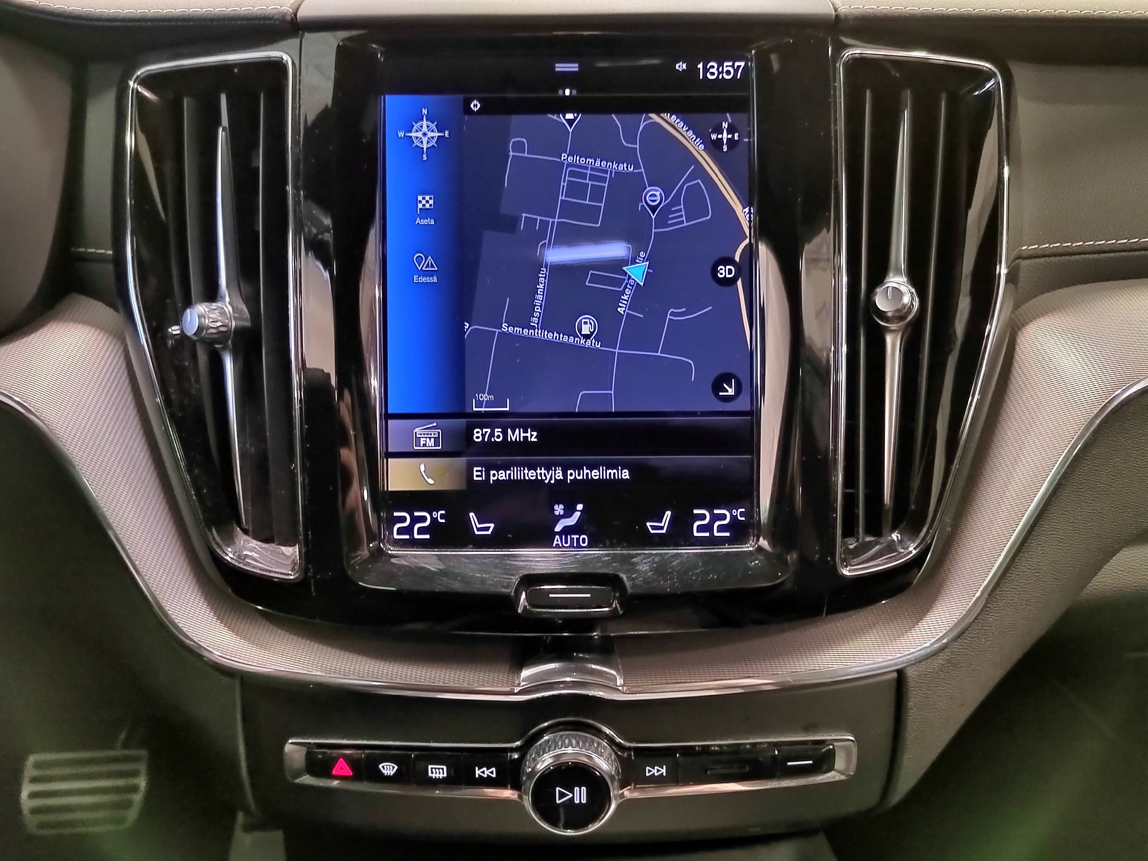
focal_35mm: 27
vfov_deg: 51.4
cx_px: 574
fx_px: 895
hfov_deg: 65.3
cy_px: 430
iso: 4840
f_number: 1.9
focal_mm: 5.52
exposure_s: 1/50
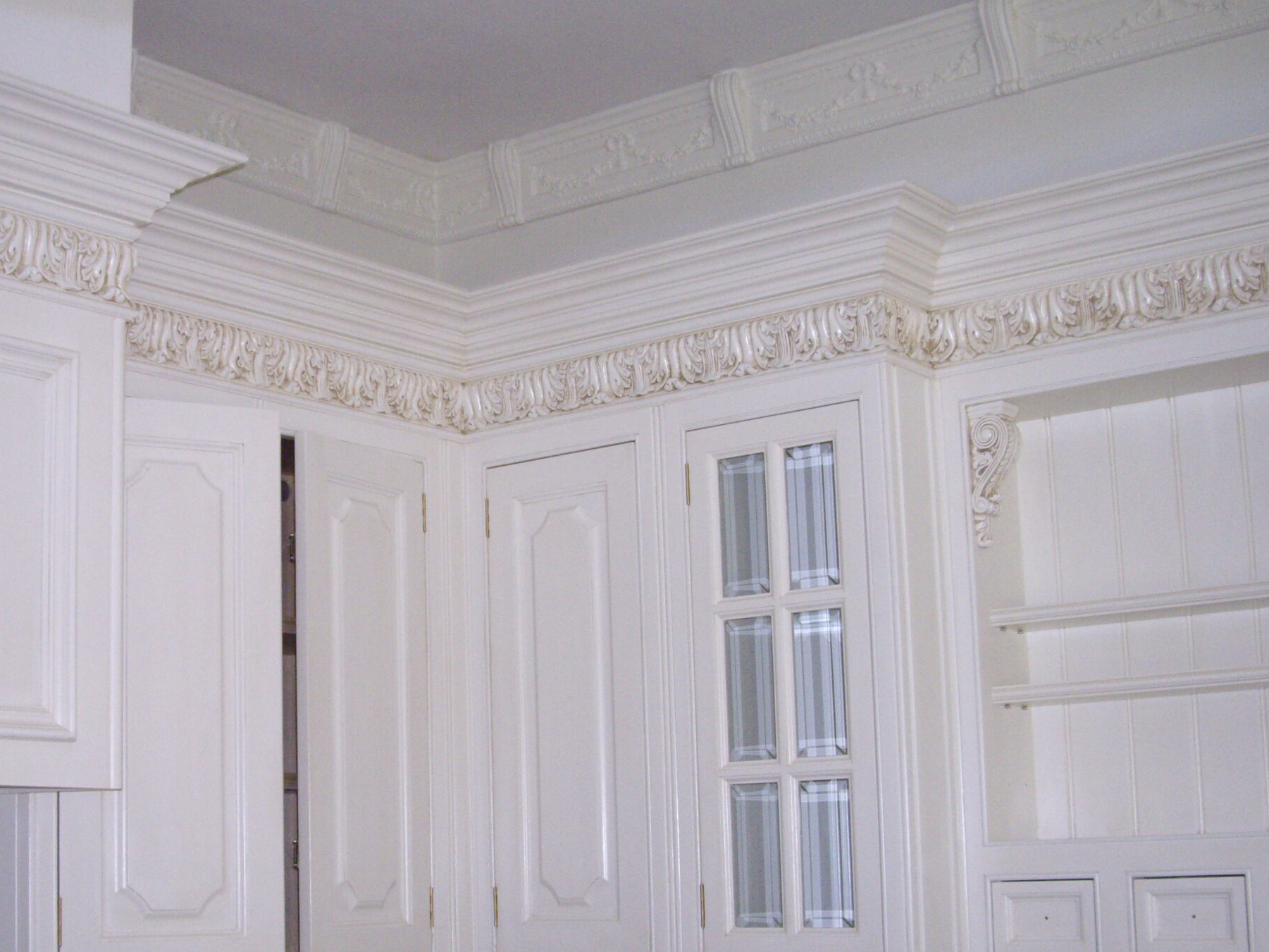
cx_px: 481
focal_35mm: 54
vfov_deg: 26.9
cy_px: 610
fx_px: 1980
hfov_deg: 35.4
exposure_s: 1/40
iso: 400
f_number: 2.8
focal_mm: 7.9
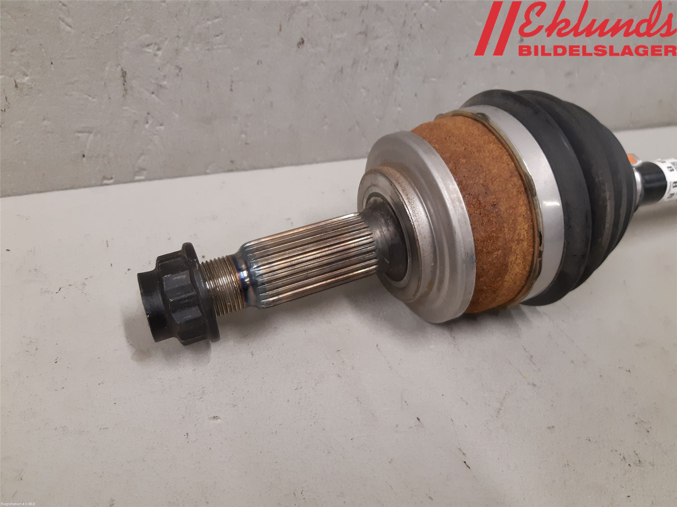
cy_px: 254
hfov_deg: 67.3
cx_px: 338
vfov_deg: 53.1
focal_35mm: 26
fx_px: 508
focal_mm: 3.93
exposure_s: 1/50
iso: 160
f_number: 1.7
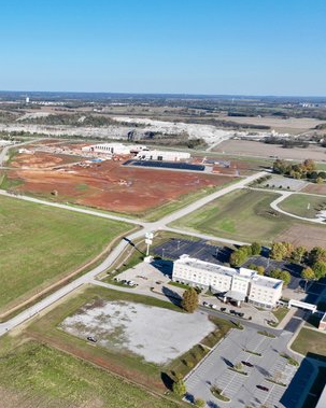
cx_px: -6
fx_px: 471
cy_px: 224
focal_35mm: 39
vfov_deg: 46.8
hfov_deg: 34.5
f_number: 2.8
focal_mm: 12.29
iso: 100
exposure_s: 1/1600
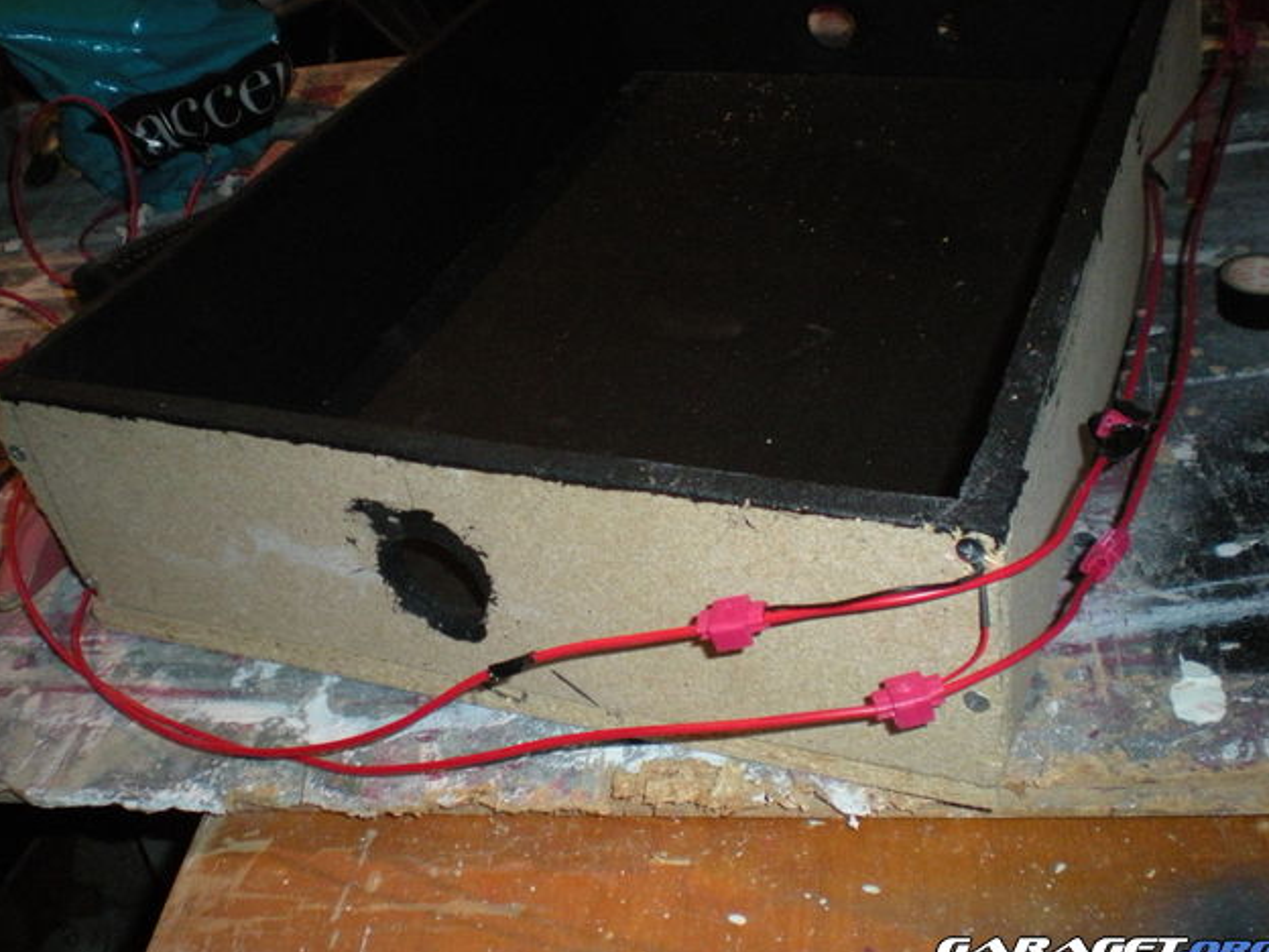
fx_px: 1430
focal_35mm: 39
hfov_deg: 47.9
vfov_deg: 36.8
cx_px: 634
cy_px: 480
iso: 400
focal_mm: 6.3
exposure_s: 1/60
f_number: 3.1
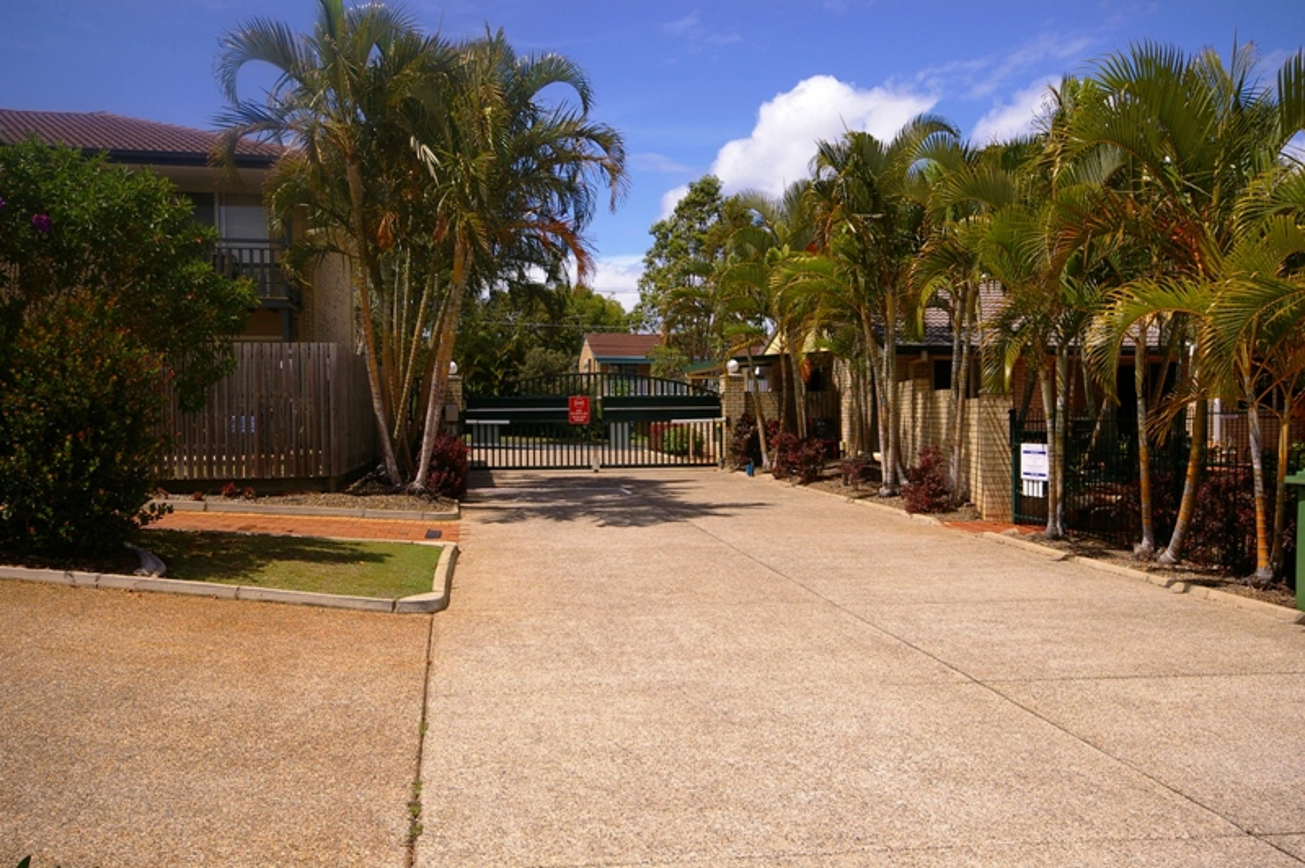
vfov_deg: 43.5
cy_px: 434
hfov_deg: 62.0
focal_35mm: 30
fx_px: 1087
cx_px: 652
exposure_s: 1/250
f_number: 13
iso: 200
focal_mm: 20
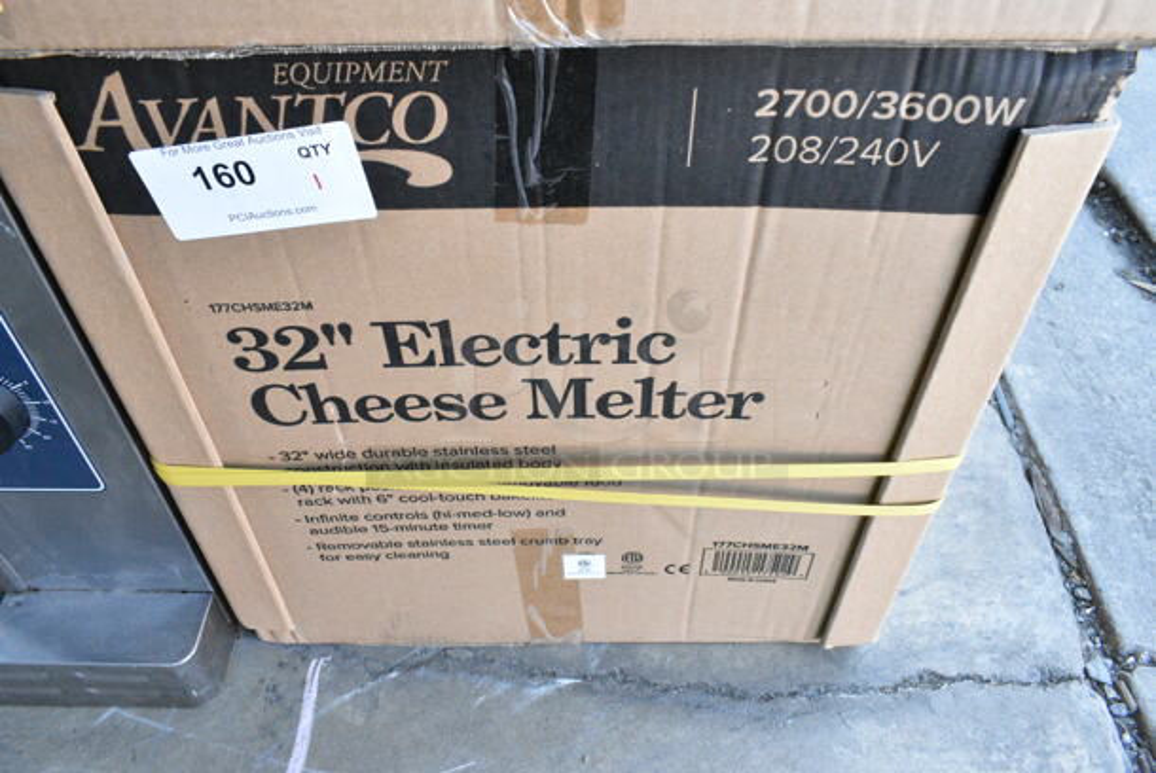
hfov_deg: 67.3
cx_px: 578
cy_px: 386
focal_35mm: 27
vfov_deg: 48.0
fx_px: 868
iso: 6400
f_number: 9
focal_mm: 18
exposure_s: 1/320
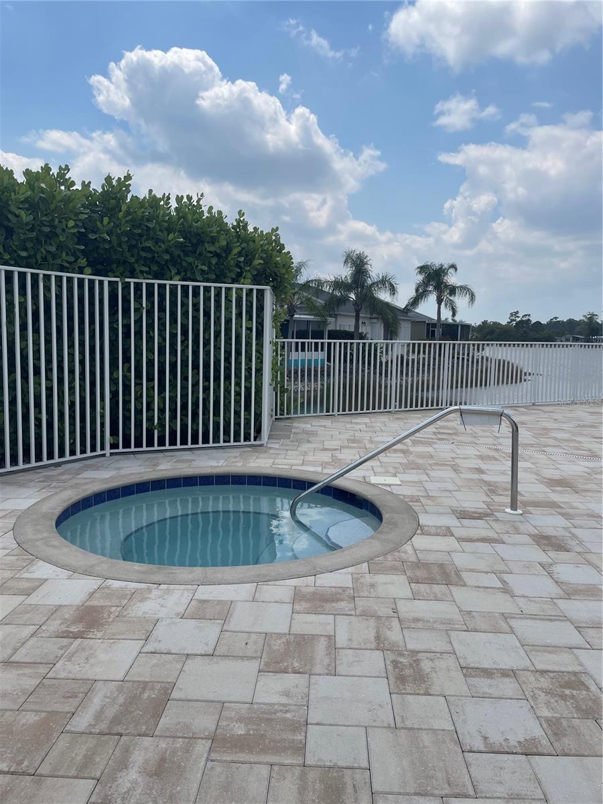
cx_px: 302
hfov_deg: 53.1
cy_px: 402
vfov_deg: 67.3
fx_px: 604
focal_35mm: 26
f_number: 1.6
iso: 32
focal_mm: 4.2
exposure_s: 1/5814
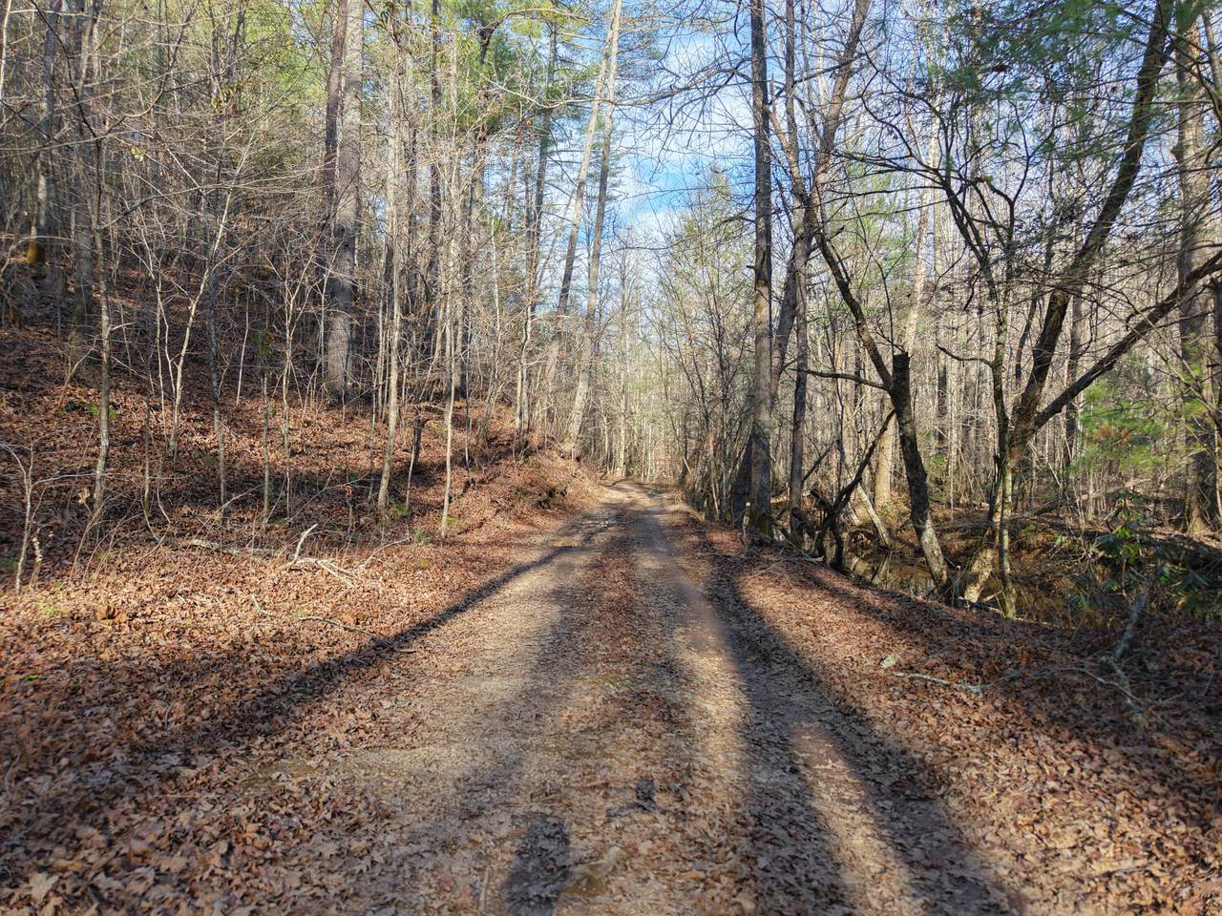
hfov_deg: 71.6
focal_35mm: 24
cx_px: 611
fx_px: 847
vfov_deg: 56.8
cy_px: 458
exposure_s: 1/400
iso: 100
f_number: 1.8
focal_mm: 8.67
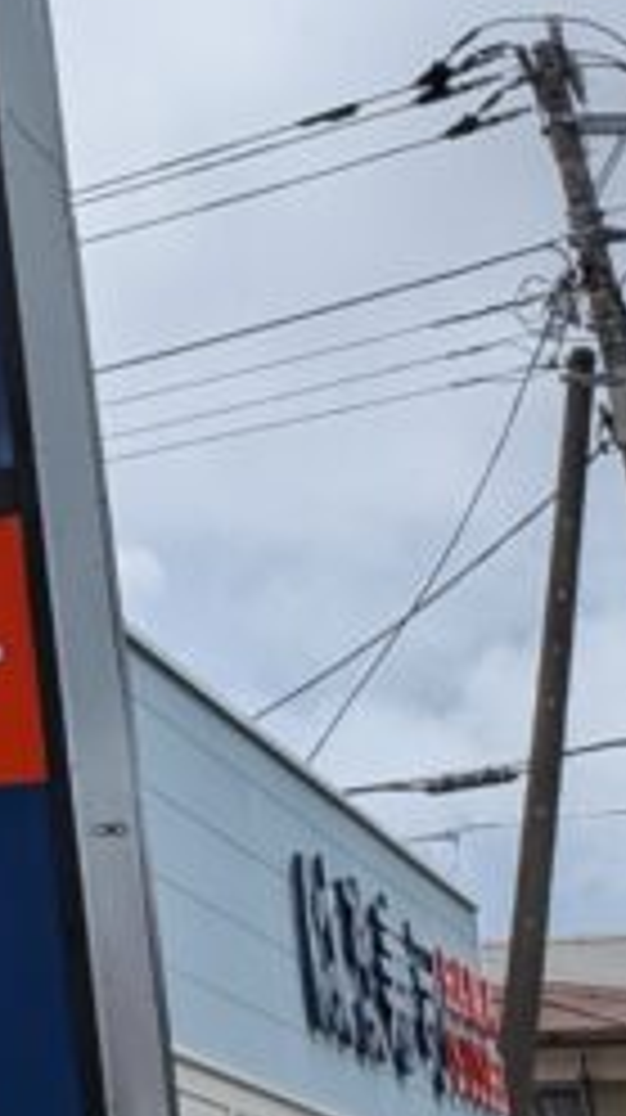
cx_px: -1572
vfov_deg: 19.8
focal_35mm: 108
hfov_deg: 8.3
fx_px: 3196
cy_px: 360
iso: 29
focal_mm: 4.53
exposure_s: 1/3509
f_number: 1.7
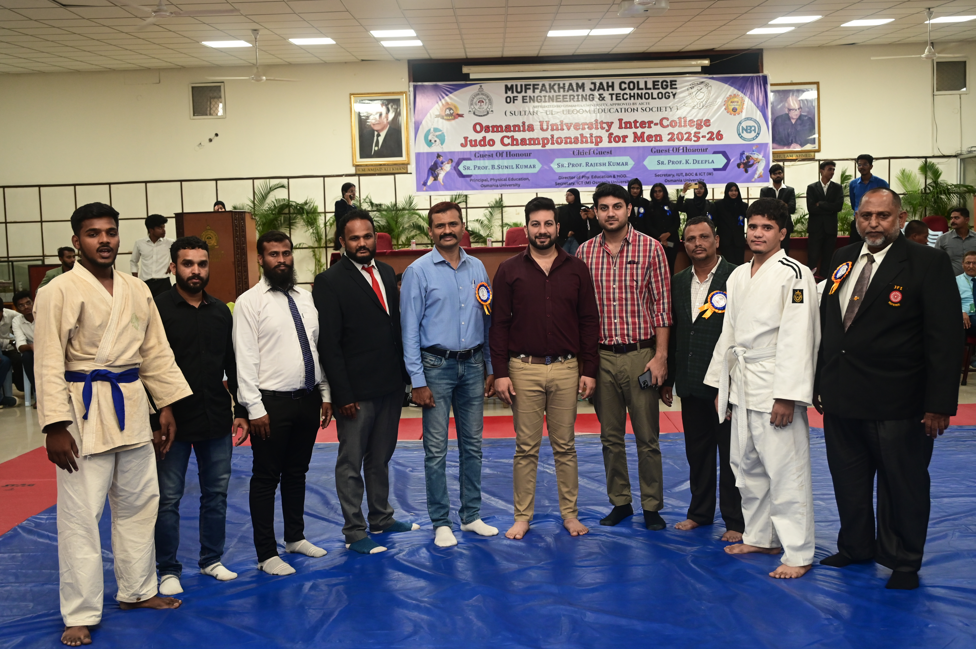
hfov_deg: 53.2
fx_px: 975
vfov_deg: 36.8
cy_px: 324
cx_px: 488
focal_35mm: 36
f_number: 4
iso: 2000
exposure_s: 1/125
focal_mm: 36
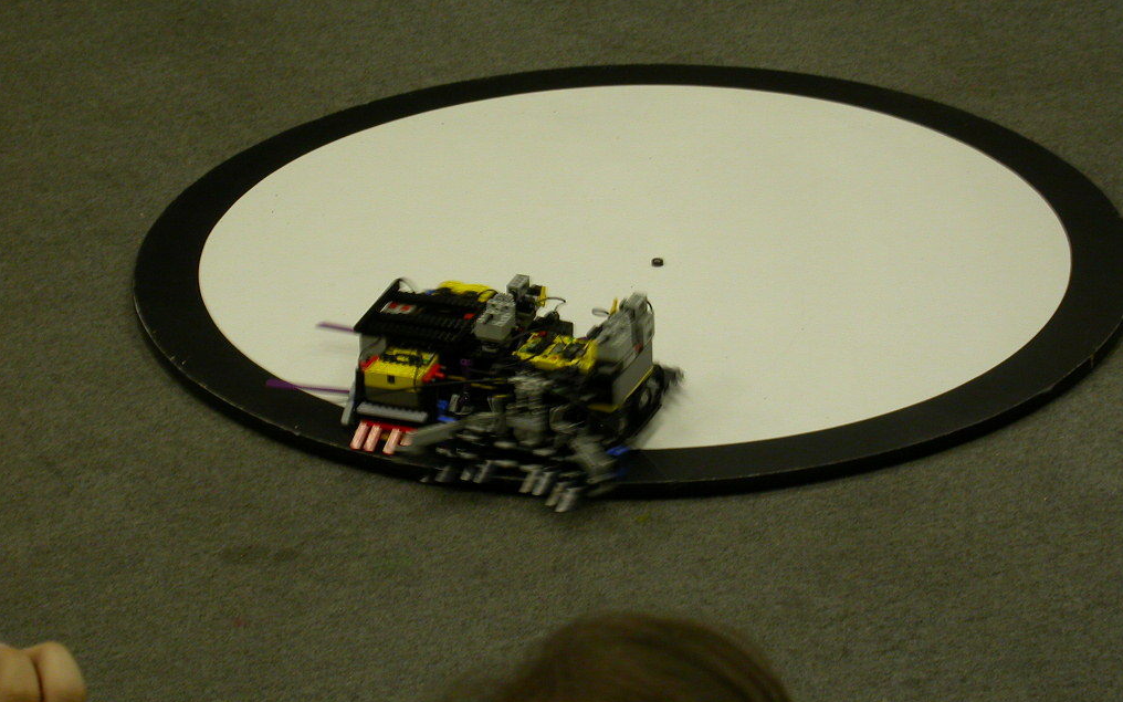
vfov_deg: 9.3
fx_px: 4315
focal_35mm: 141
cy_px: 297
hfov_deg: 14.8
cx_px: 559
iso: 100
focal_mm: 27.3
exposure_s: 1/11.9
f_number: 4.6
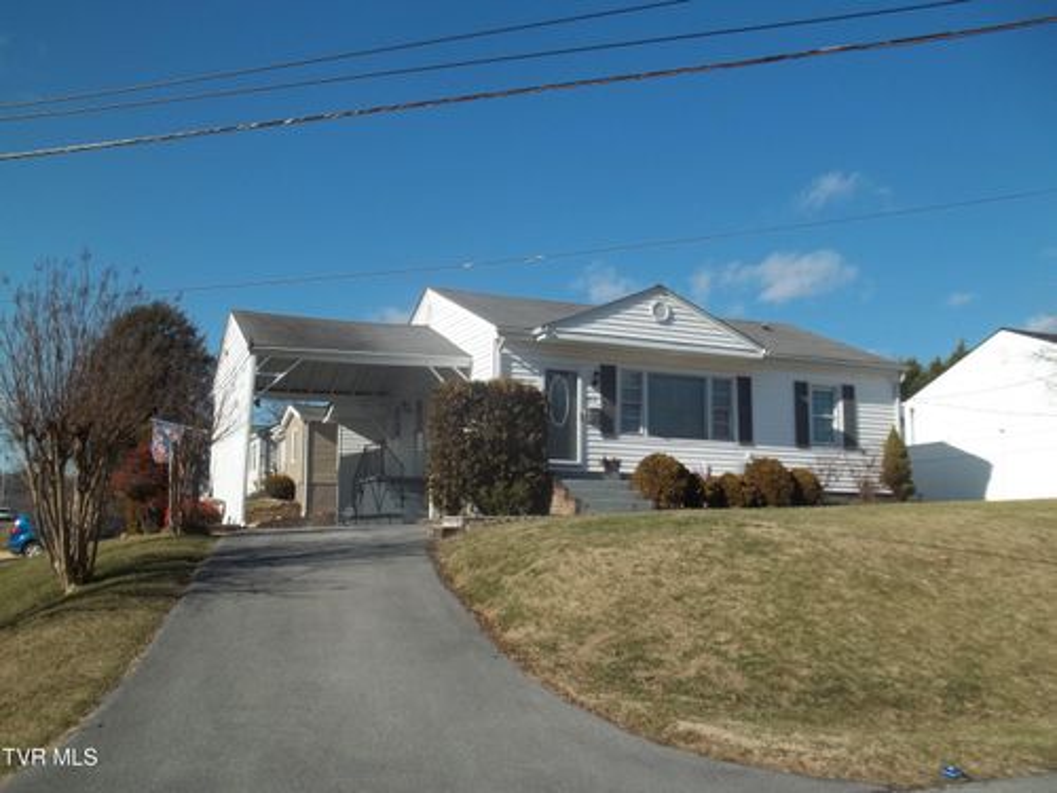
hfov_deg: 55.4
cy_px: 396
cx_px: 528
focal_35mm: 33
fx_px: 1008
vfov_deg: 42.9
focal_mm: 5.9
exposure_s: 1/200
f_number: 8
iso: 64
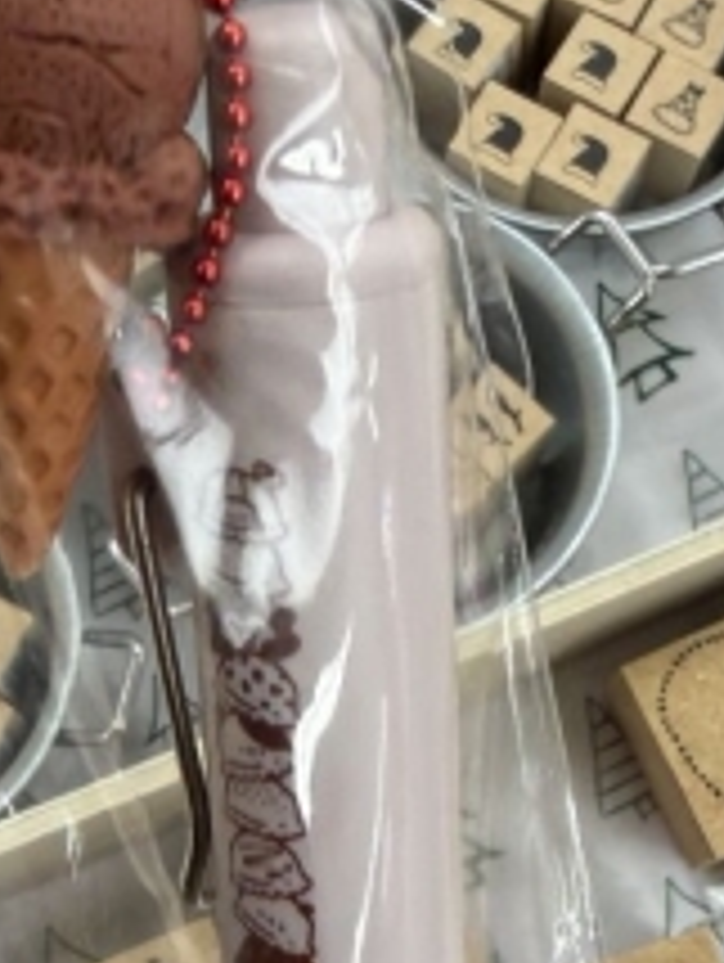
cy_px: 819
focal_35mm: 76
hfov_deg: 19.3
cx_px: 218
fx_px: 2115
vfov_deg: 25.0
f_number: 2.2
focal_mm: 2.22
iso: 160
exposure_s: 1/100
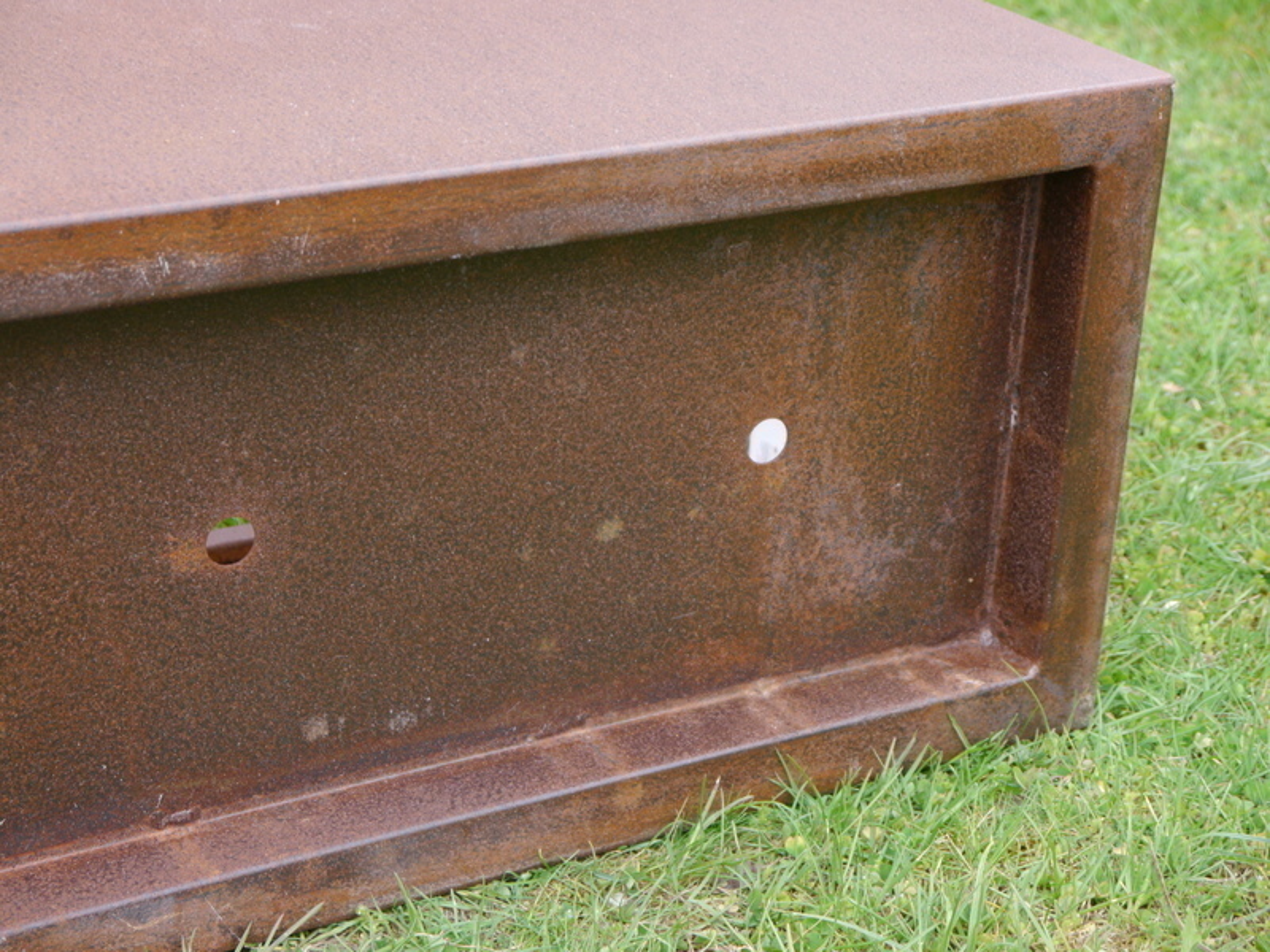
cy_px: 476
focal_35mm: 84
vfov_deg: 17.6
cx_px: 635
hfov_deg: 23.3
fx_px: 3082
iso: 320
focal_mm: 42
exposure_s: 1/80
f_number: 5.6
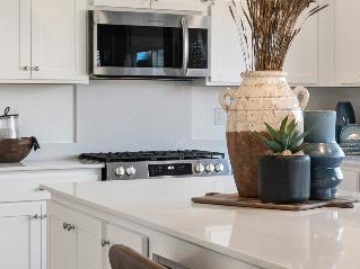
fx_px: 918
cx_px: 401
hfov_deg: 21.1
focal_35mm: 88
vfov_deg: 16.7
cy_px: 111
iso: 250
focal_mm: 13
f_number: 9
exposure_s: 1/8
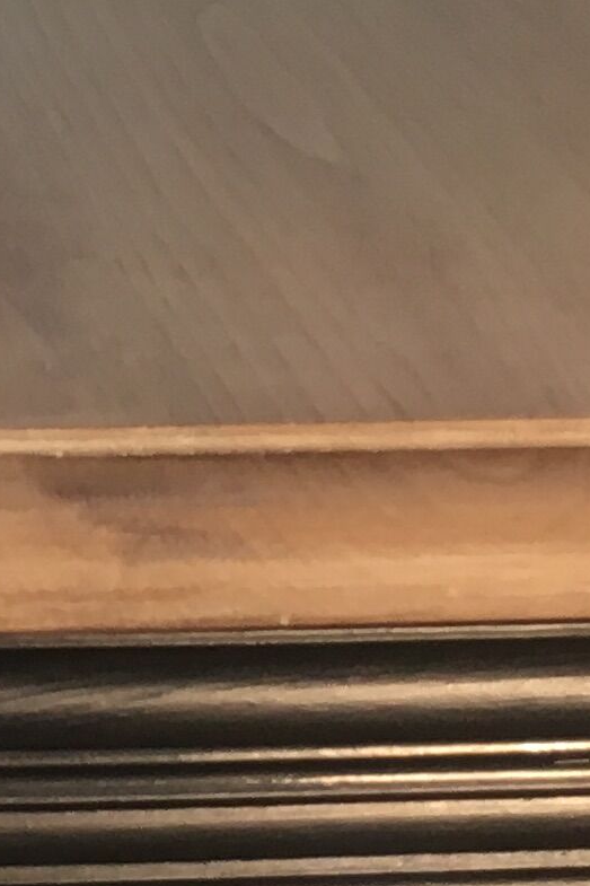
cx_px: -65
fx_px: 3812
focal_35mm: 155
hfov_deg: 8.8
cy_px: 585
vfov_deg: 13.2
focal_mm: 4.15
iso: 80
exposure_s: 1/33
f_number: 2.2
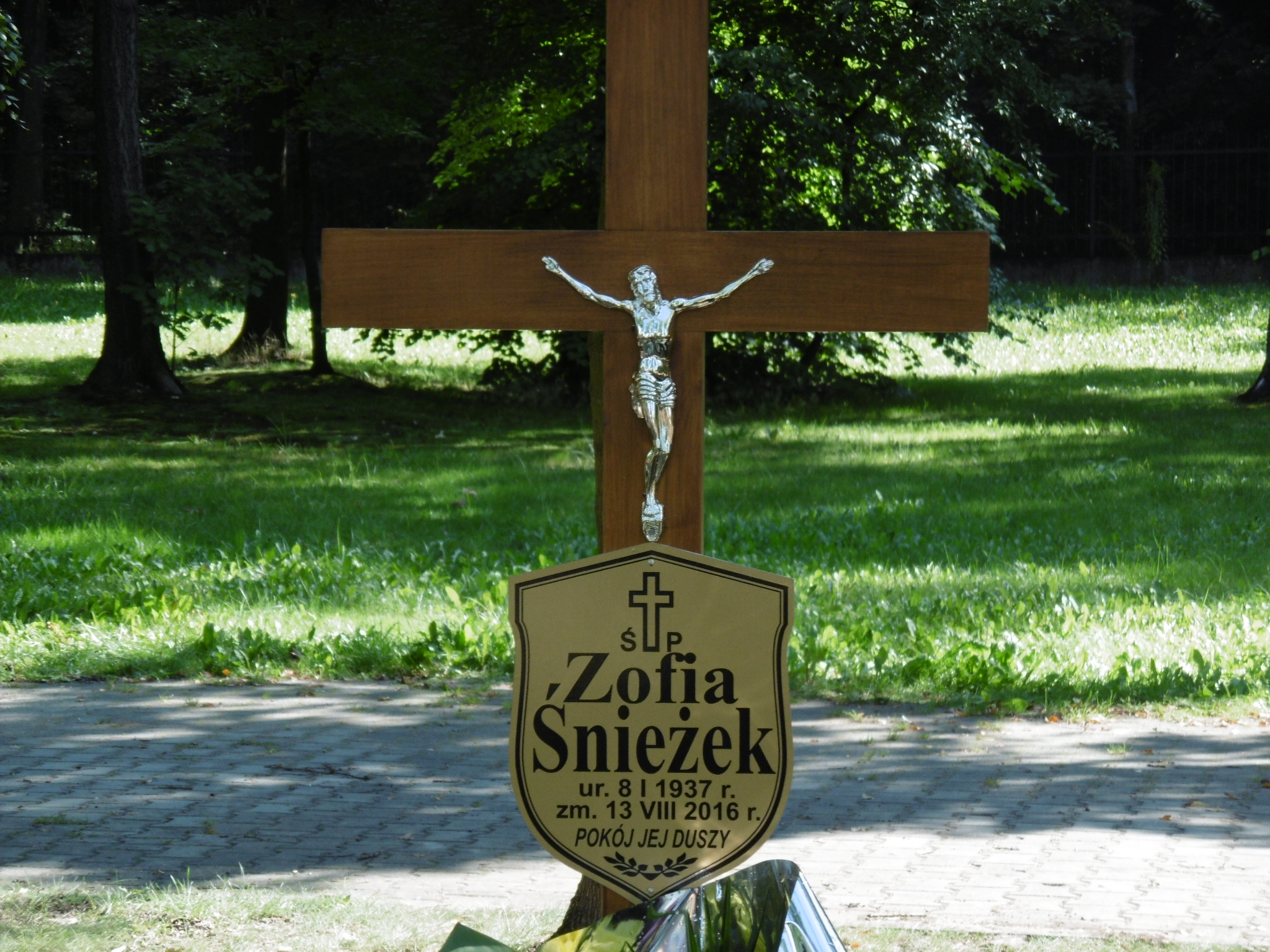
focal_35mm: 139
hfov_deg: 14.2
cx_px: 635
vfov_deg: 10.7
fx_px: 5100
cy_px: 476
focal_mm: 24.8
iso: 100
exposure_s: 1/100
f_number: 5.2
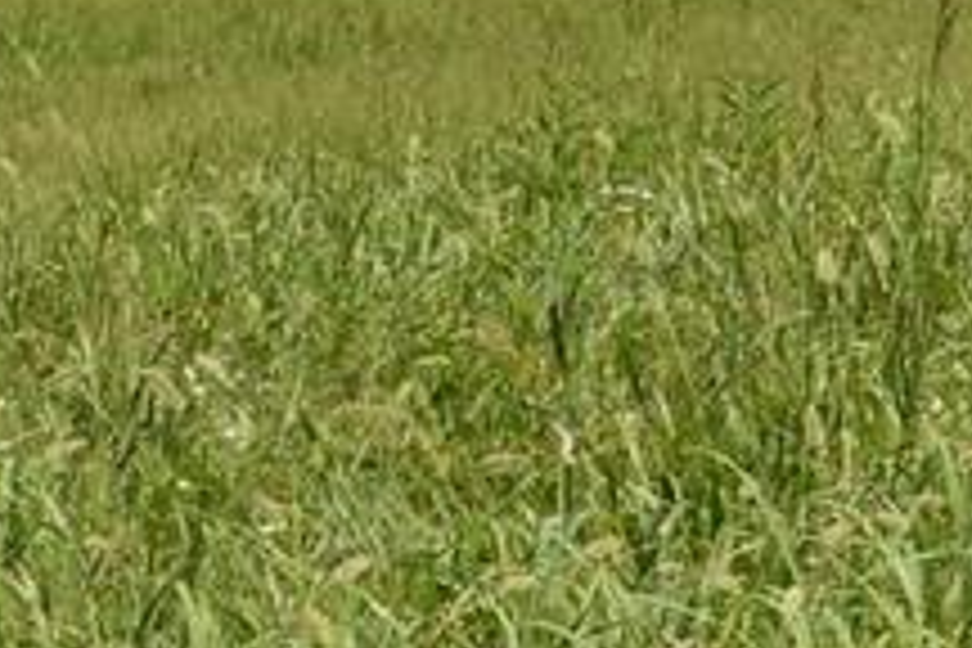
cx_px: 2452
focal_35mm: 320
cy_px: -1071
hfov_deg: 6.1
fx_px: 8639
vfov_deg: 4.2
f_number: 8
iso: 100
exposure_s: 1/250
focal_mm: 24
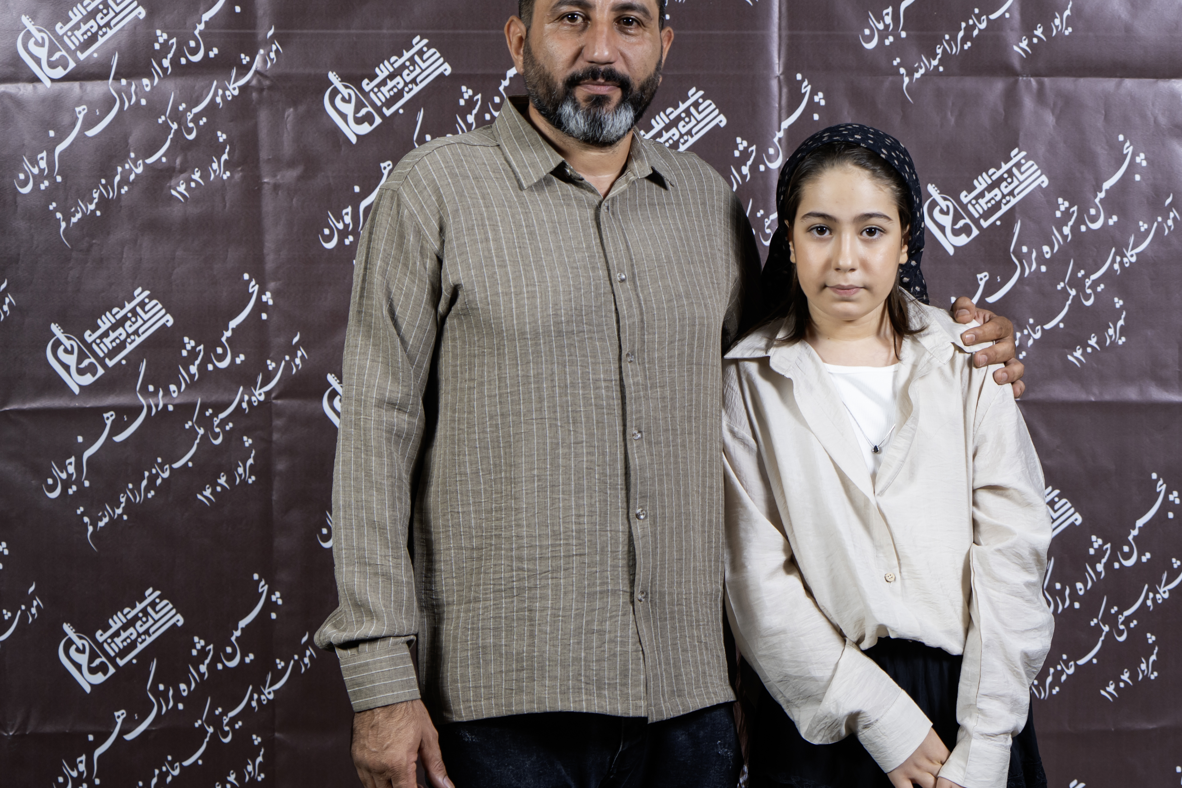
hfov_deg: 26.2
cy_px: 396
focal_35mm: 77
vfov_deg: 17.7
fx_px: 2528
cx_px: 765
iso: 320
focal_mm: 53
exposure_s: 1/125
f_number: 4
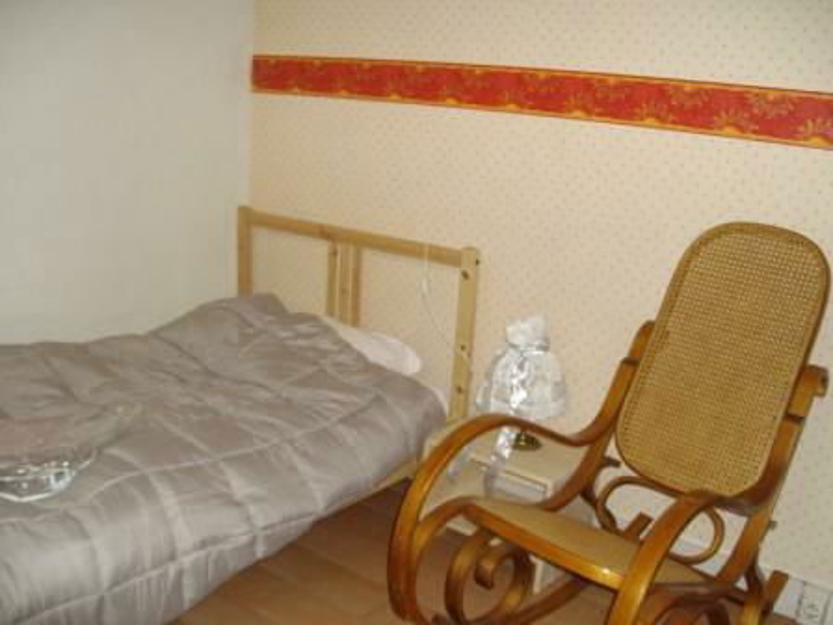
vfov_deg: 39.7
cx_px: 416
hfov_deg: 51.4
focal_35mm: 36
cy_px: 312
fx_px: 866
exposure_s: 1/50
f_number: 2.7
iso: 160
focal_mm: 6
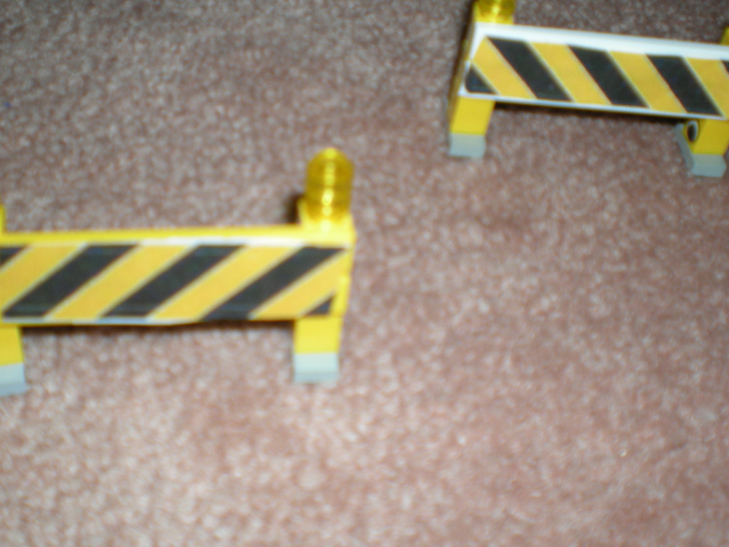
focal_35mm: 53
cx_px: 343
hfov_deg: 36.2
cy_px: 268
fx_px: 1116
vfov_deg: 27.5
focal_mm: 6.3
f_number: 3.1
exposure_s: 1/60
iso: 64
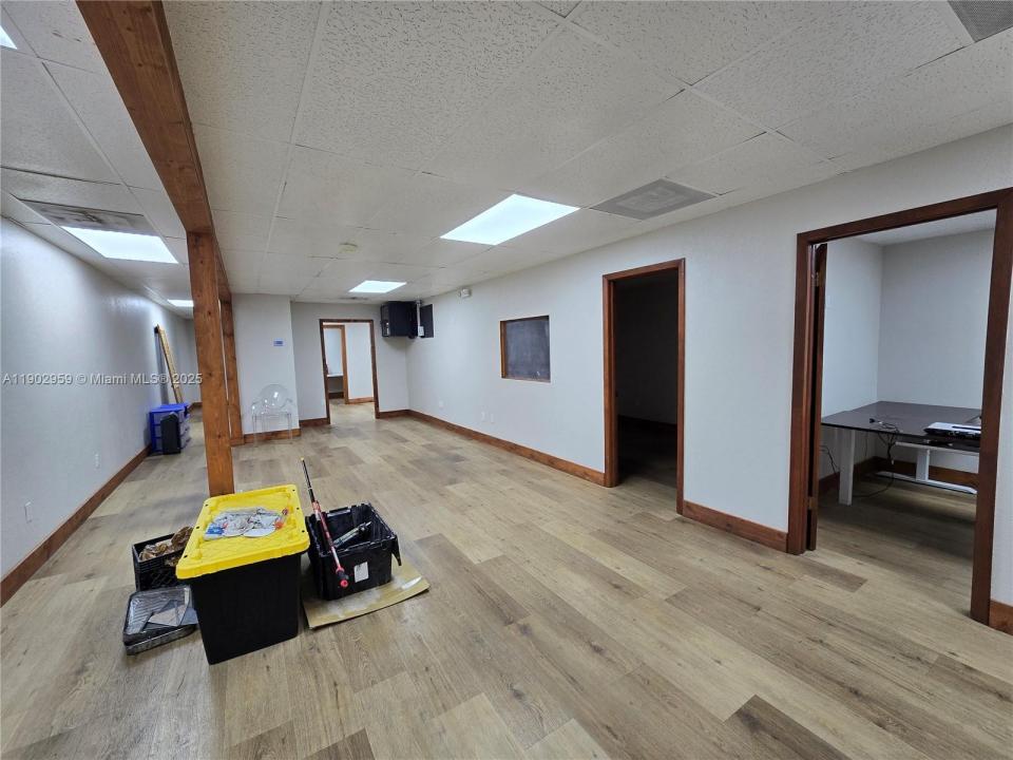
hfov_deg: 106.2
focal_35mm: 13
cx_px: 506
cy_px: 380
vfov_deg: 89.9
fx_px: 380
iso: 80
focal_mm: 2.2
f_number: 2.2
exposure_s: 1/60
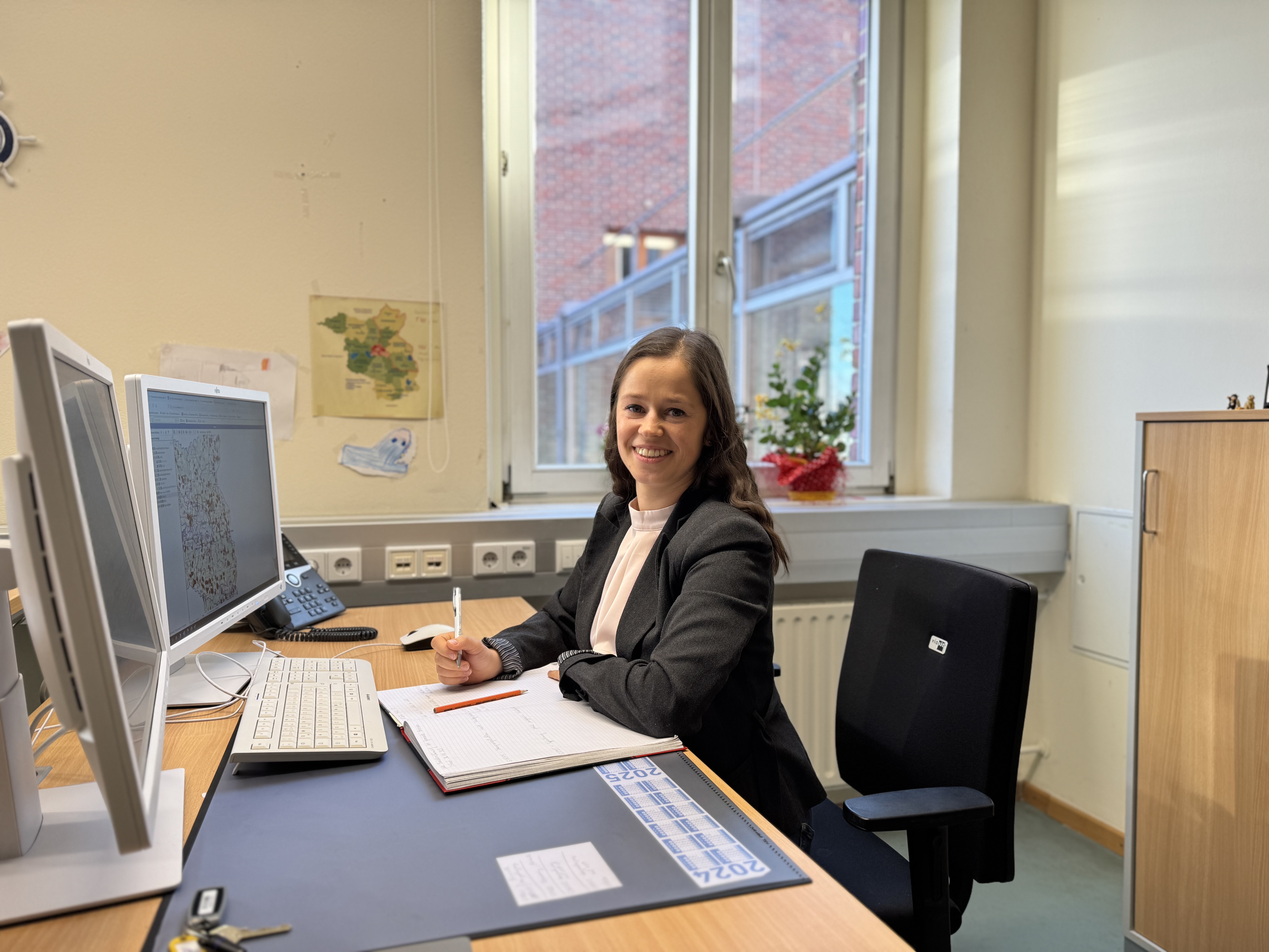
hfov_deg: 71.6
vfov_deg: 56.8
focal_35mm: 24
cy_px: 476
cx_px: 634
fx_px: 880
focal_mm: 6.76
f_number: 1.78
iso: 50
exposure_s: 1/121
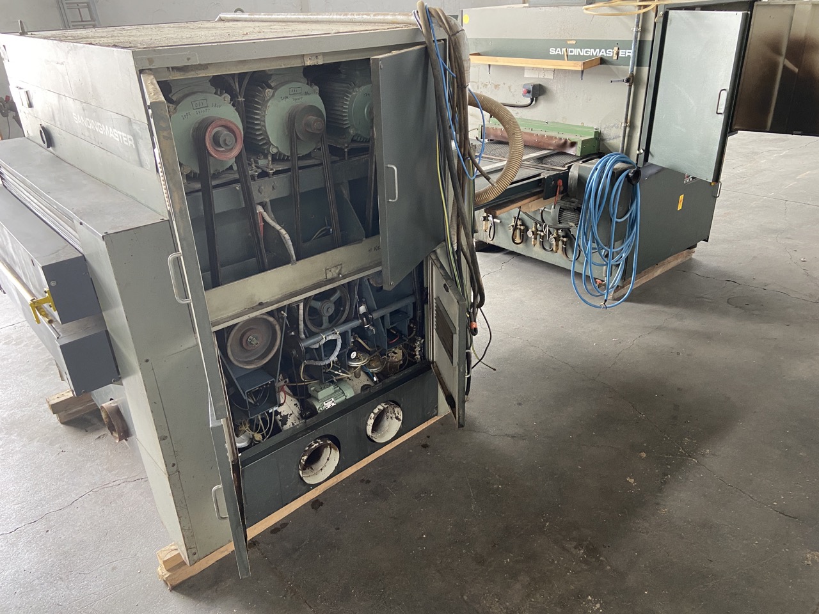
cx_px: 410
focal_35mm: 26
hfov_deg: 67.3
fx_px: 615
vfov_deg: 53.1
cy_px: 307
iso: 250
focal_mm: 4.25
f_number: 1.8
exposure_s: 1/60
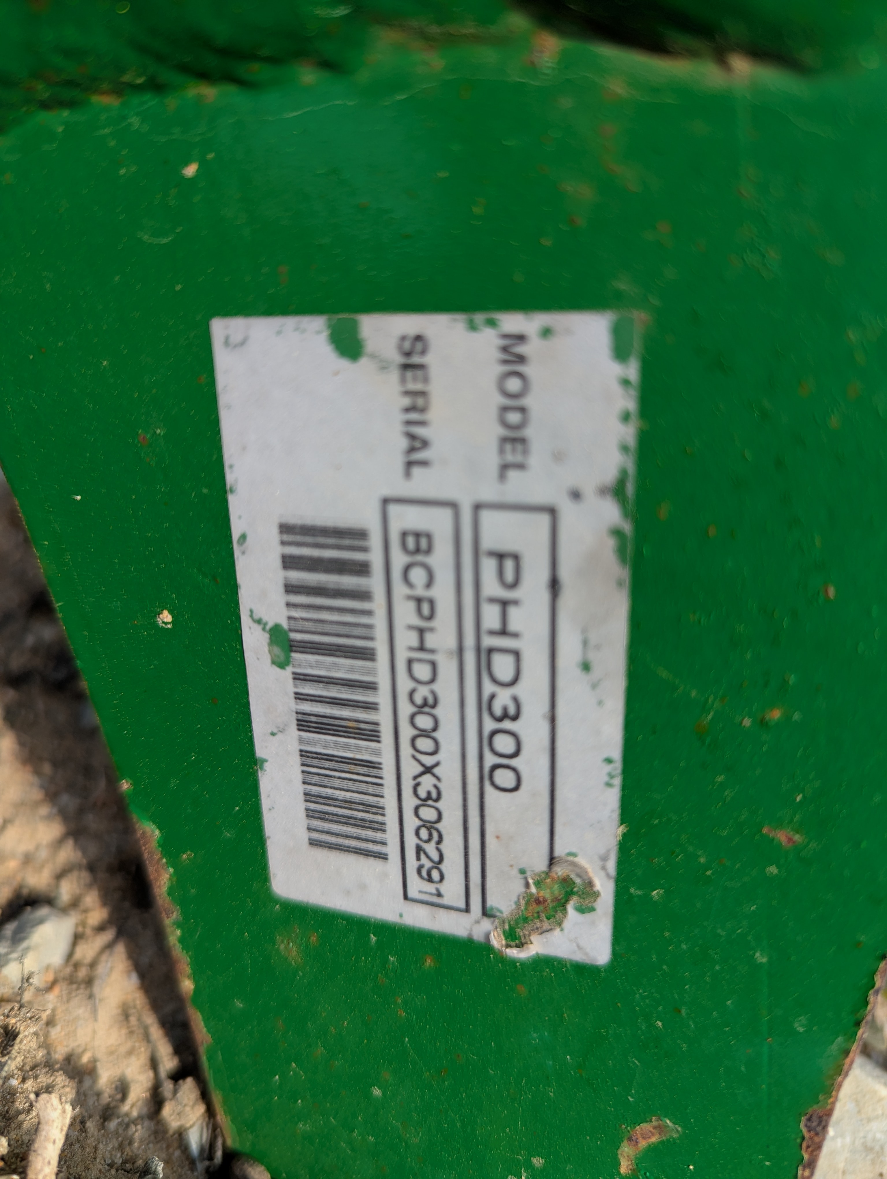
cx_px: 444
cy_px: 590
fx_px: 818
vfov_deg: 71.5
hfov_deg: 56.9
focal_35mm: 24
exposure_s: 1/1002
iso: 38
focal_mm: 6.81
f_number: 1.85
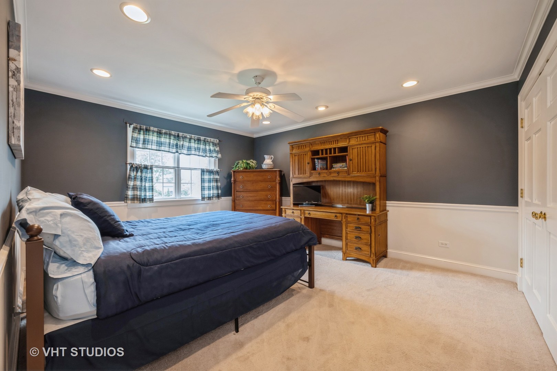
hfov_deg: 104.3
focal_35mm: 14
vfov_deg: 81.2
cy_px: 186
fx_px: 217
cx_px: 278
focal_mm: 14
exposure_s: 1/2.5
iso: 200
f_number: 8
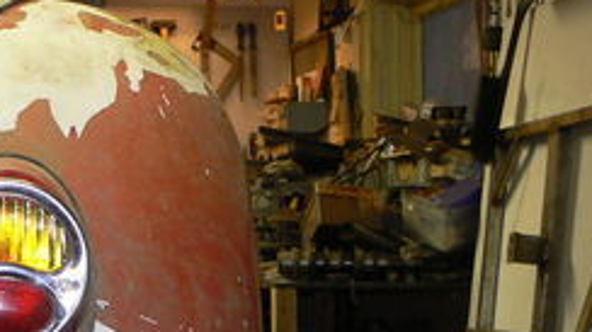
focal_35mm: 103
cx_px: 5
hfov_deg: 20.1
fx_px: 1616
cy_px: 315
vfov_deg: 11.6
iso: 100
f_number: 2.8
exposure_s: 1/25
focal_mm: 6
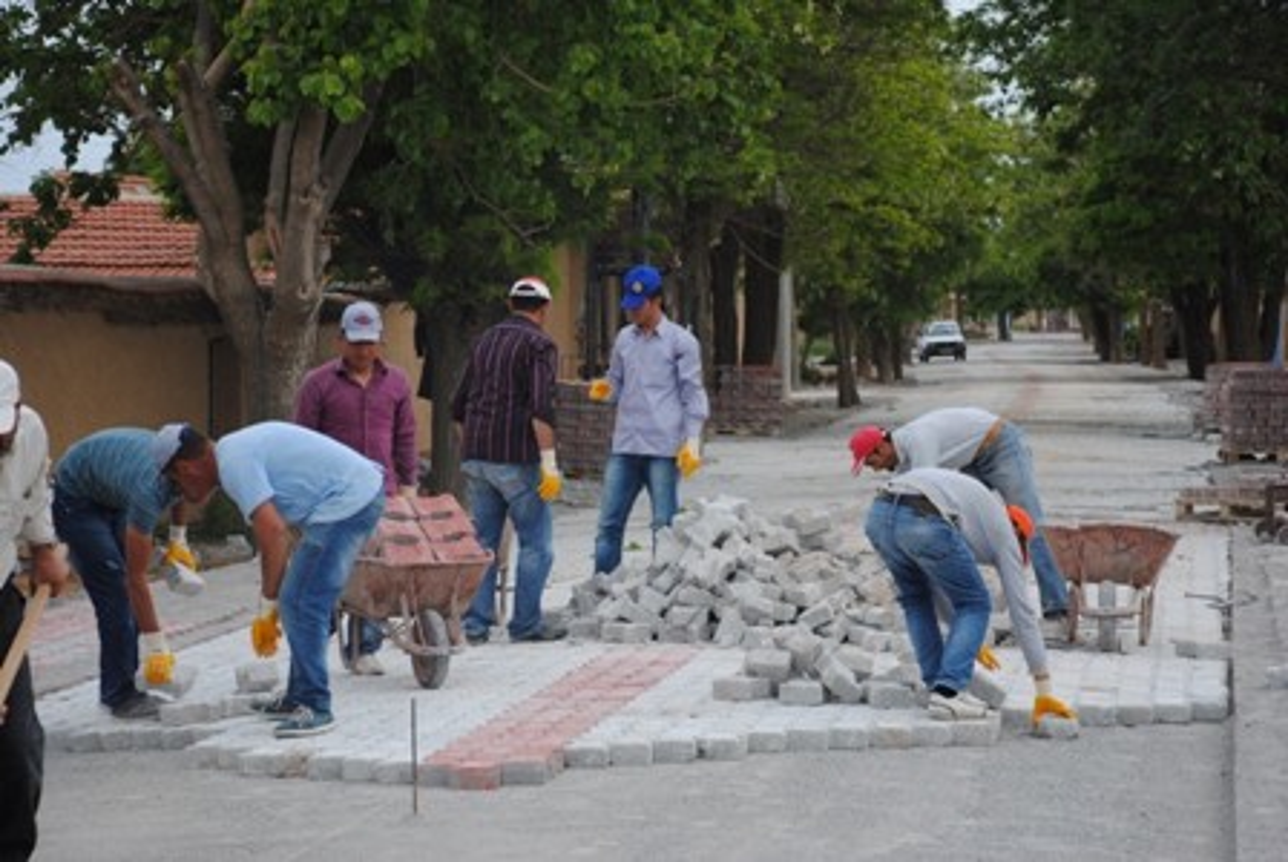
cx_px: 644
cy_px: 431
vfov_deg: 13.1
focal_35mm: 105
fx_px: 3762
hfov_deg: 19.4
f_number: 5.6
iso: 160
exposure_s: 1/500
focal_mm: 70
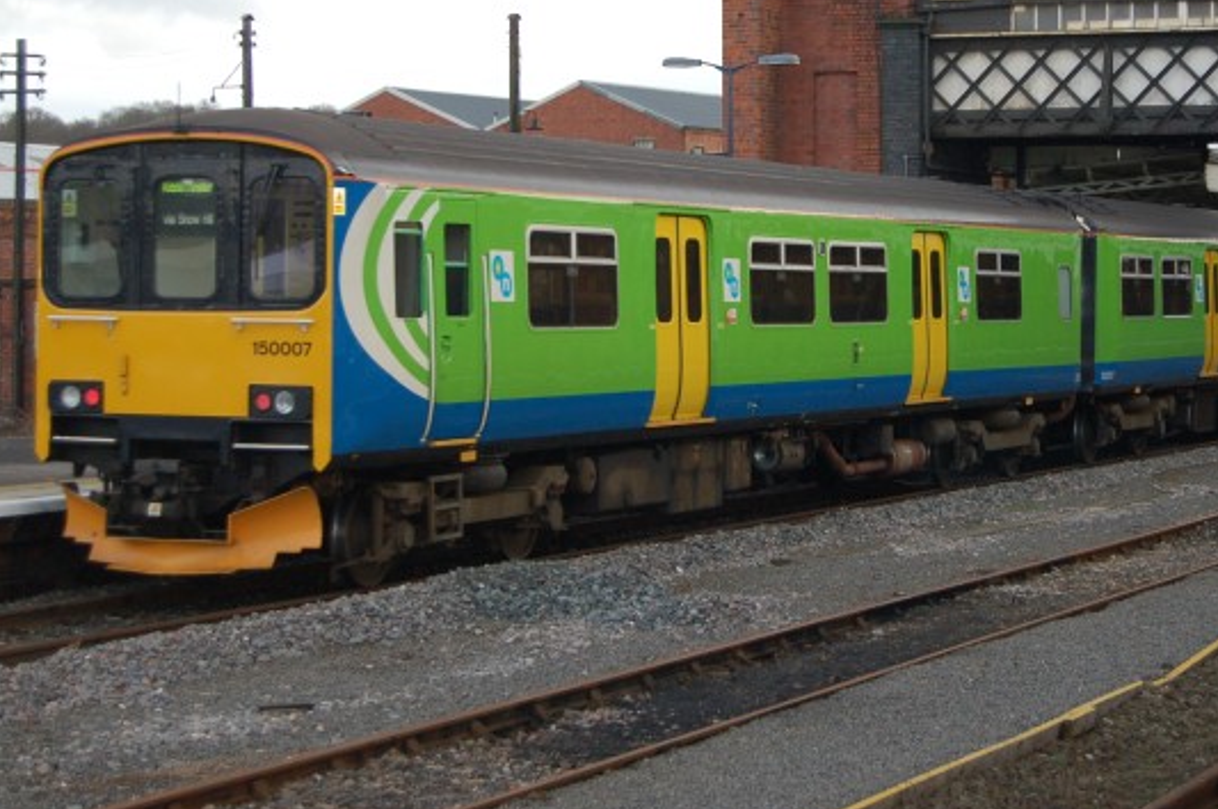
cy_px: 241
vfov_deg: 15.1
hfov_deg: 22.6
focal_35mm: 90
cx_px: 802
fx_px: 3041
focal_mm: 40
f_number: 5
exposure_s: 1/250
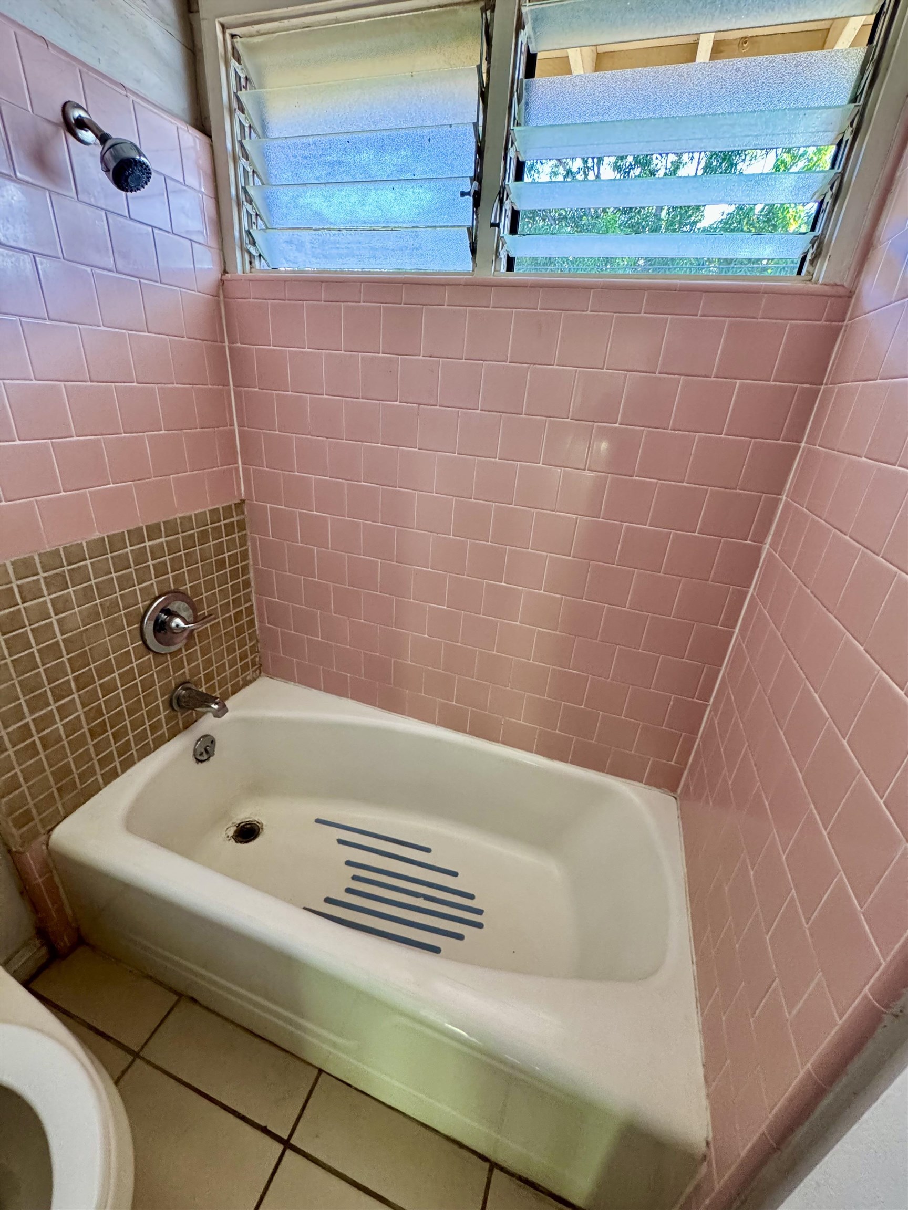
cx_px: 454
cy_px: 605
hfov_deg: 85.7
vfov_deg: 102.1
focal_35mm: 14
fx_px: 490
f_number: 2.2
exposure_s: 1/60
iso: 400
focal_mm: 2.22
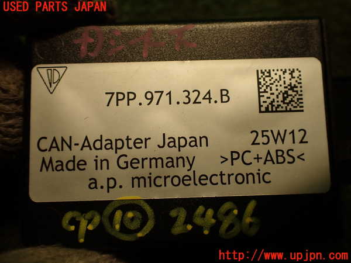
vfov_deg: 46.8
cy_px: 132
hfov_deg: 60.0
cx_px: 176
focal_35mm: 30
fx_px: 304
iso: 160
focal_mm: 5.4
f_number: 2.3
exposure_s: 1/60
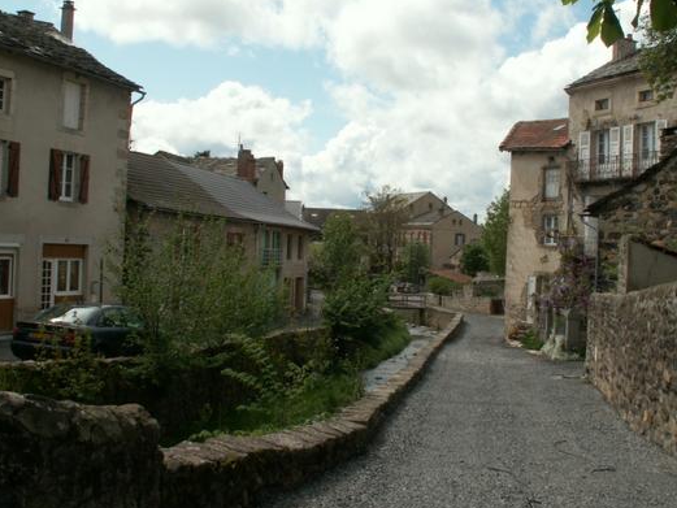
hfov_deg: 43.7
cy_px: 223
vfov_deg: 33.6
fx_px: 841
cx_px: 387
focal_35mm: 43
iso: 50
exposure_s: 1/200
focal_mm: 5.86
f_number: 7.1
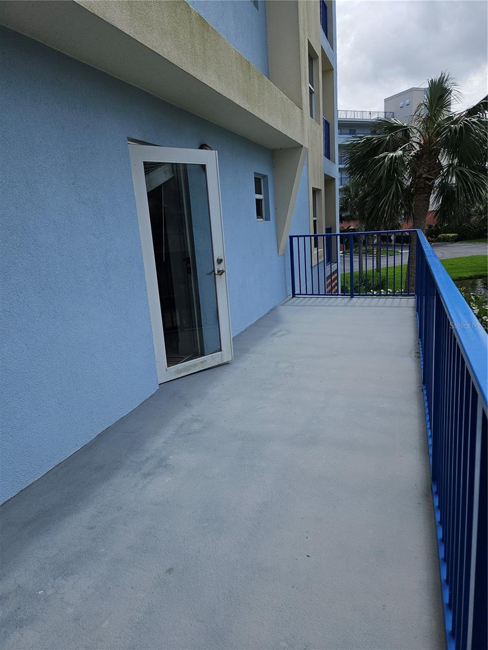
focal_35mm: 23
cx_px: 244
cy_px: 325
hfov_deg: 58.9
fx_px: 432
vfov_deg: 73.9
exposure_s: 1/1864
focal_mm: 5.4
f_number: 1.8
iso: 25
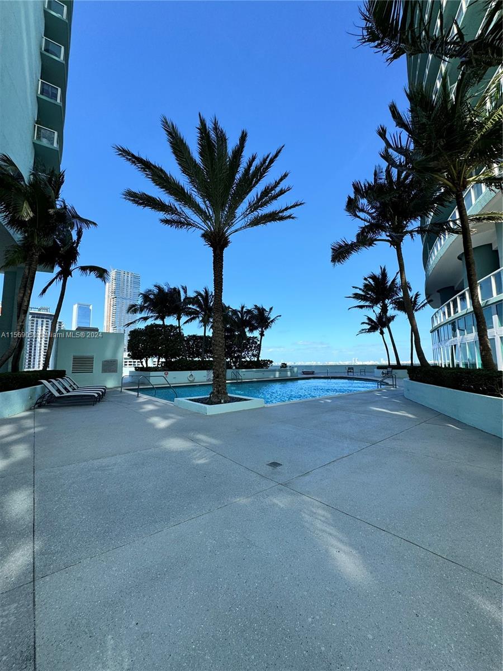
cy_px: 336
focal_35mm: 14
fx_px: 271
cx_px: 252
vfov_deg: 102.1
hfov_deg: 85.7
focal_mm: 2.22
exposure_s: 1/1178
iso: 40
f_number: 2.2
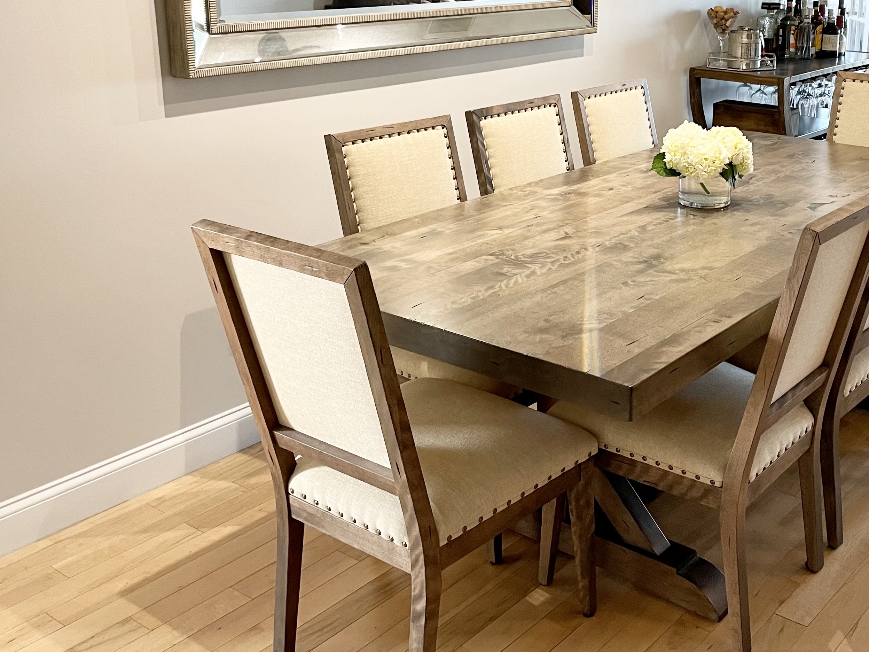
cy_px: 224
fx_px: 1054
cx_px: 624
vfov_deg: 34.1
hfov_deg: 43.7
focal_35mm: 42
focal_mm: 4.2
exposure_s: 1/60
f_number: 1.6
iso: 100
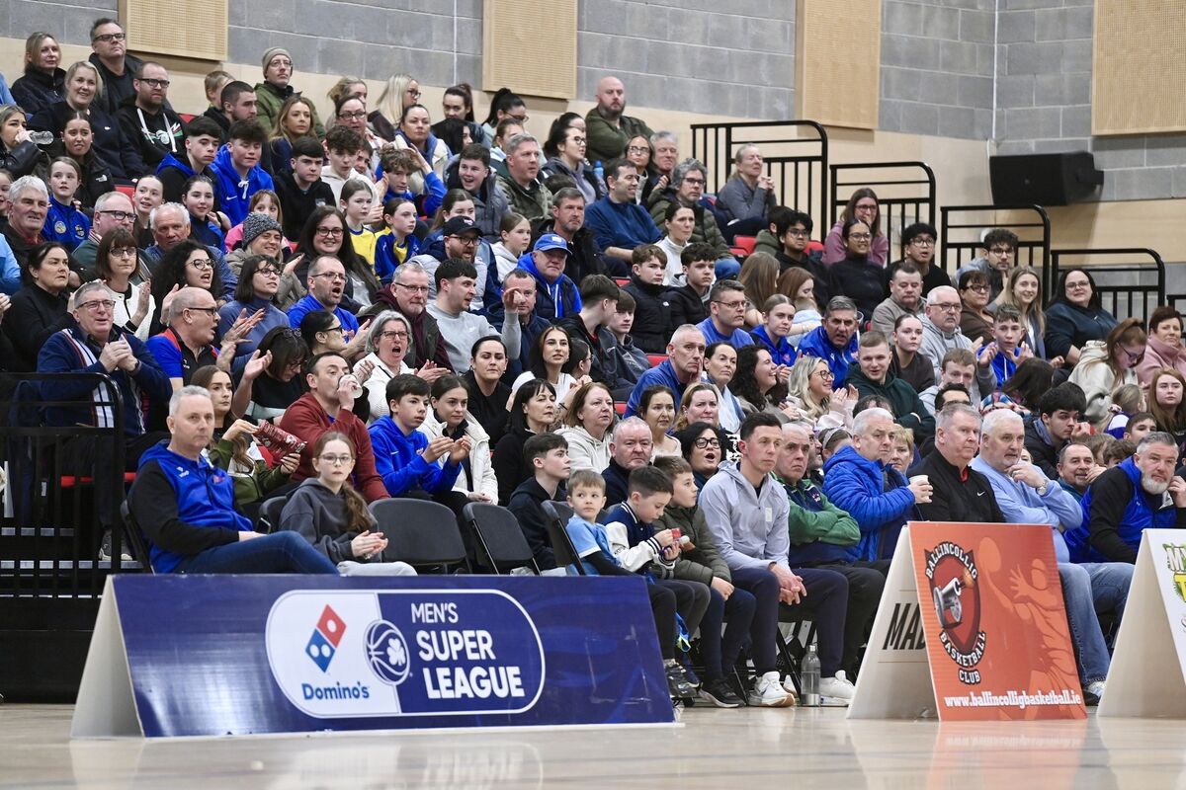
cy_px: 395
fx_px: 6588
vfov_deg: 6.9
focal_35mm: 200
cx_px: 593
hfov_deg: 10.3
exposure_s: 1/400
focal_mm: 200
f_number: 3.2
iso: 4000
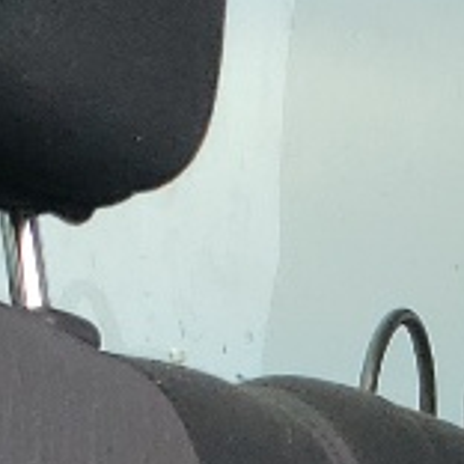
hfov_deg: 6.6
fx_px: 3564
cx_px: 1487
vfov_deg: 6.9
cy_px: 1240
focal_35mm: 235
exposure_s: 1/217
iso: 50
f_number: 1.5
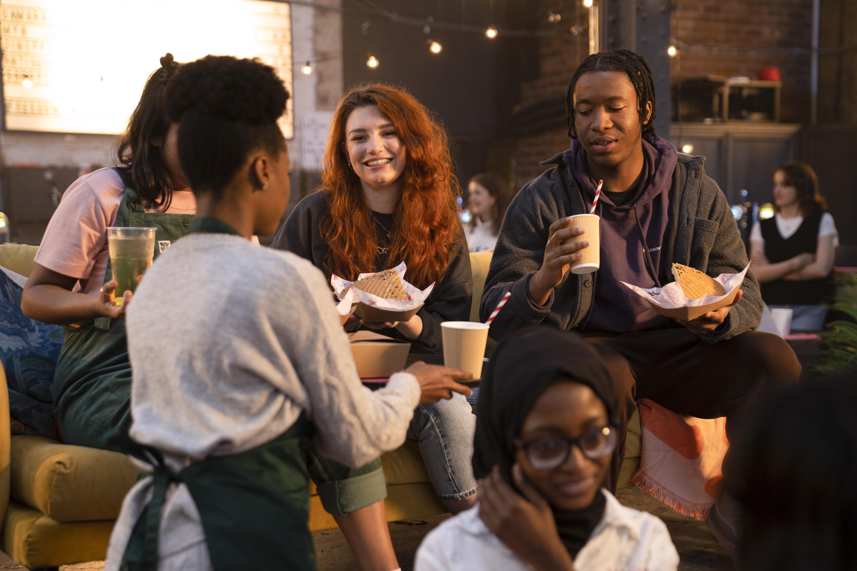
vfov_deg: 23.8
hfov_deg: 35.1
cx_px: 428
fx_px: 1357
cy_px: 286
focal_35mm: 57
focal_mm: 57
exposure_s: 1/160
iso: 1000
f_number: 2.8
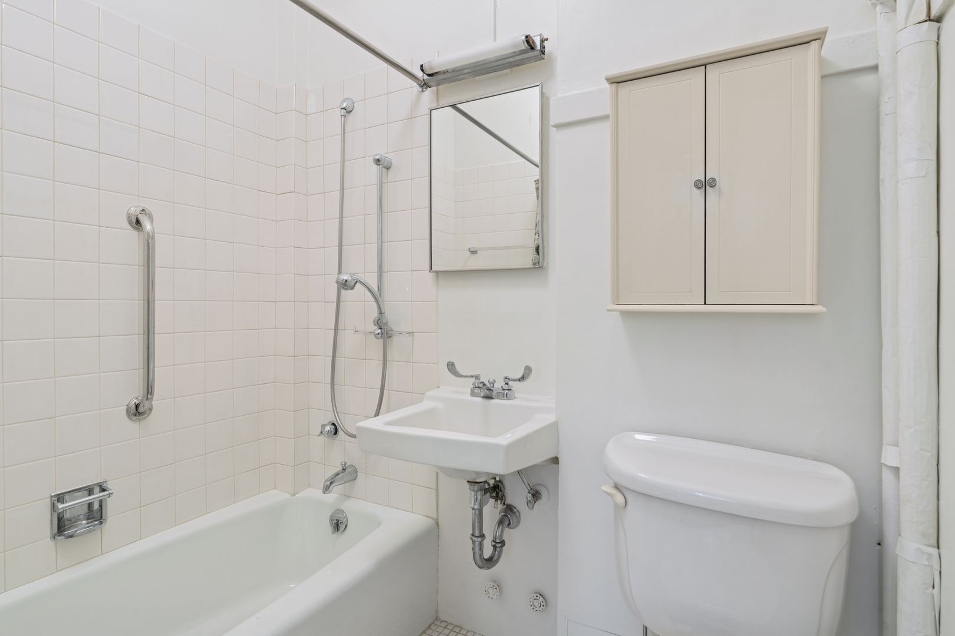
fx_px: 477
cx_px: 478
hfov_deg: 90.0
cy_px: 318
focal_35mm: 18
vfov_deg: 67.4
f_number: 8
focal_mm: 18
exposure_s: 1/5
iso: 200
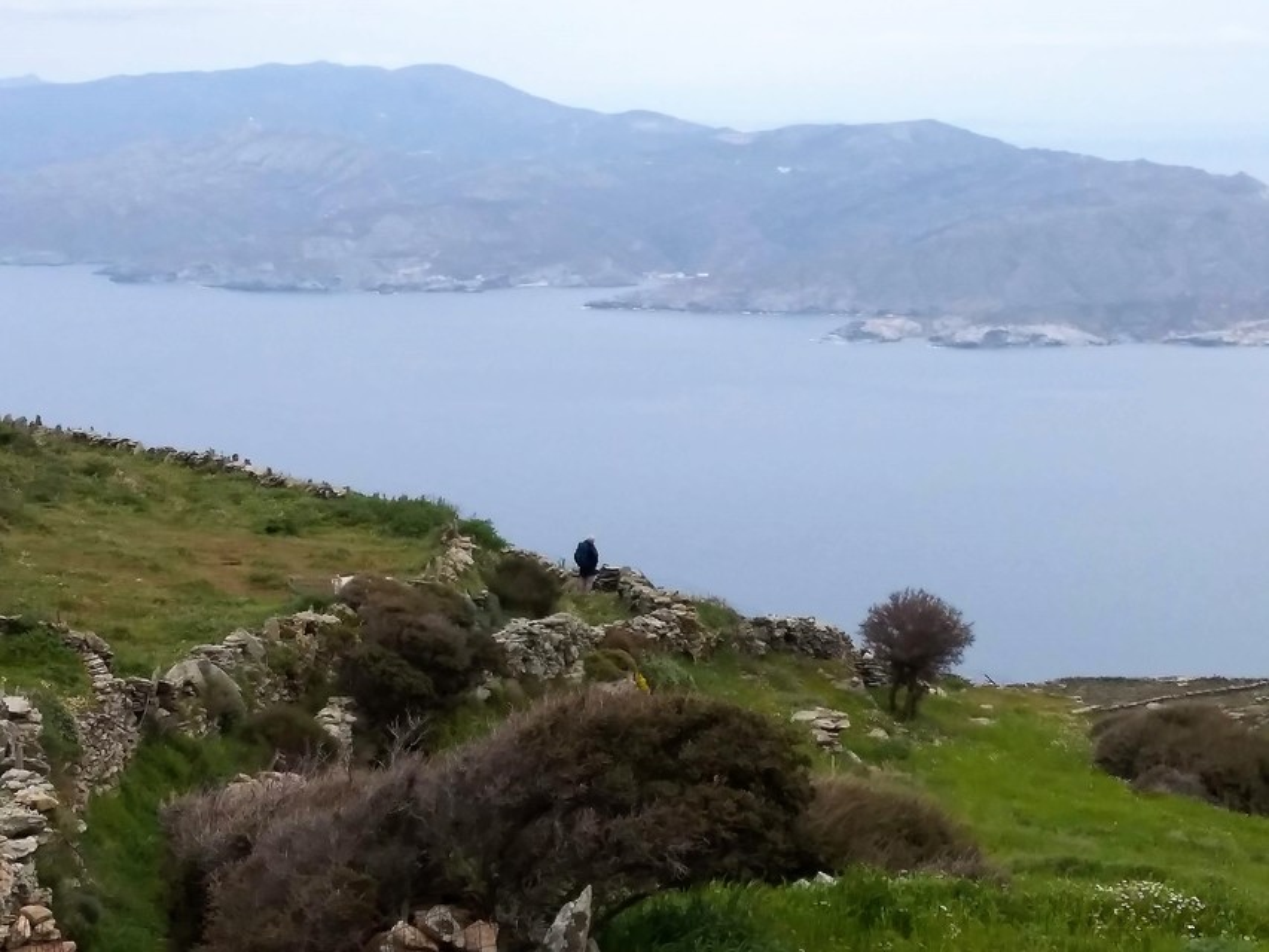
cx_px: 634
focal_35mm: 26
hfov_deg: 67.3
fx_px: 953
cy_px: 476
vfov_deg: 53.1
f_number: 1.8
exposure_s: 1/837
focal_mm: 3.6
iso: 100
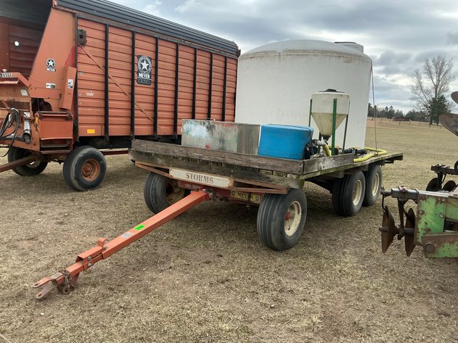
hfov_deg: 63.5
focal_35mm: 28
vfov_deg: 49.7
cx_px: 229
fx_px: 370
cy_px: 172
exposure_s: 1/450
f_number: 1.8
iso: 25
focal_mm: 3
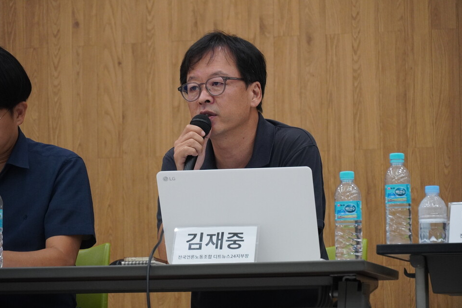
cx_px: 231
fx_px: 1957
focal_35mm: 153
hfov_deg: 13.5
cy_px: 154
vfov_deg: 9.0
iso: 2000
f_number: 5.6
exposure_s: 1/160
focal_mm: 101
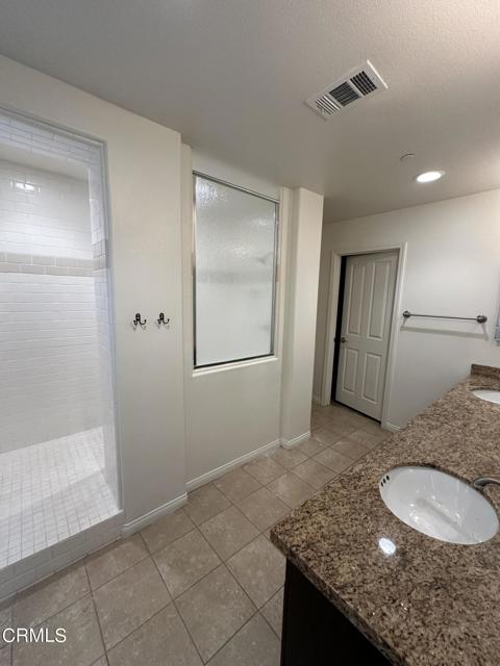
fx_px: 270
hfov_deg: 85.7
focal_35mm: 14
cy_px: 333
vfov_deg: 102.1
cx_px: 250
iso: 250
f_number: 2.2
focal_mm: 2.22
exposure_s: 1/120
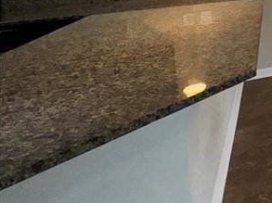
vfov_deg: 26.0
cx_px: 472
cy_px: -50
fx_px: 385
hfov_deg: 23.4
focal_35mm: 49
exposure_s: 1/120
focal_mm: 2.22
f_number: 2.2
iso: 125
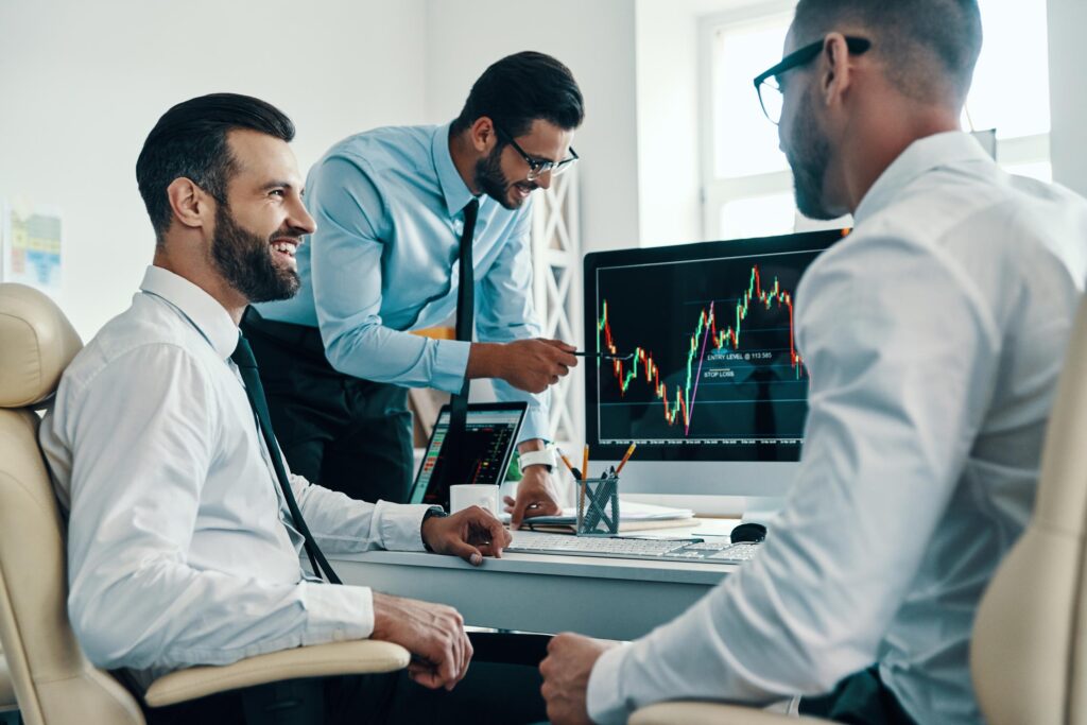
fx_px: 1359
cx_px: 544
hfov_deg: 43.6
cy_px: 362
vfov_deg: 29.9
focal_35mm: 45
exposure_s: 1/160
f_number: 3.2
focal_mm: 45
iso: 800
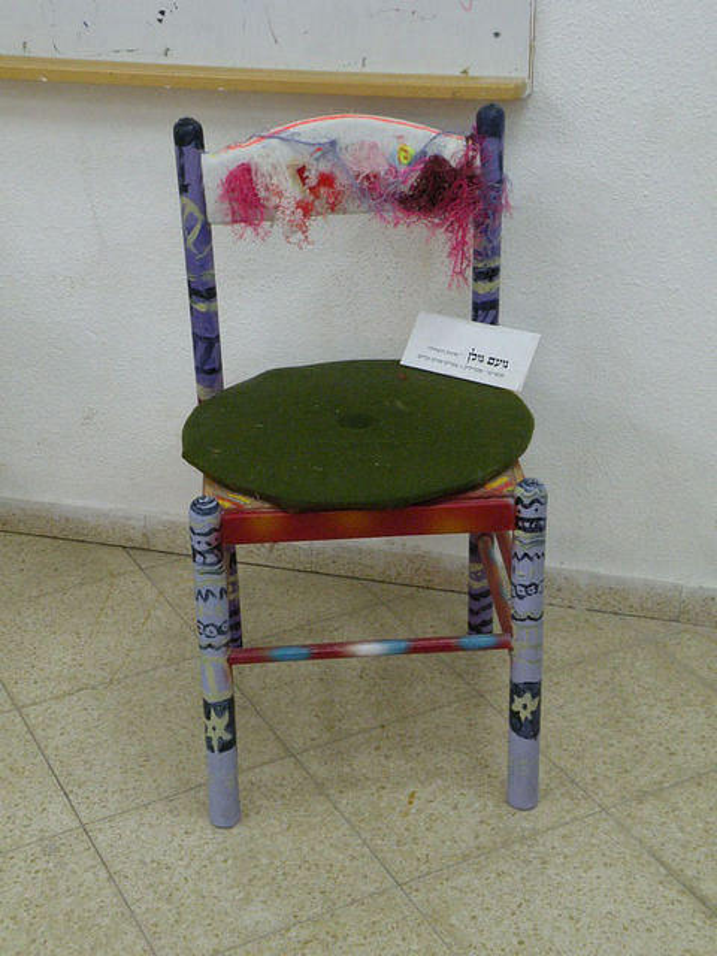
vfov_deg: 34.3
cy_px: 478
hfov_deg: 26.1
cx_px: 358
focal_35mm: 56
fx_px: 1547
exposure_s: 1/65.1
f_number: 3.5
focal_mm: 9.8
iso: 384
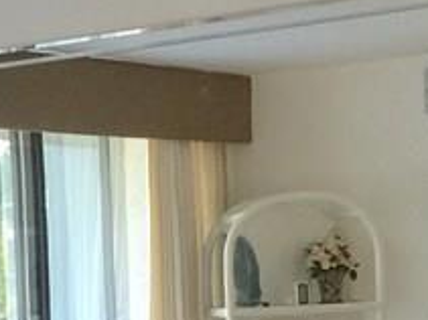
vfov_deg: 9.9
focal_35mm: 141
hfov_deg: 13.8
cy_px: 593
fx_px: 1742
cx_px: 0
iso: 32
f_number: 2.2
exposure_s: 1/15
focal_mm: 4.15
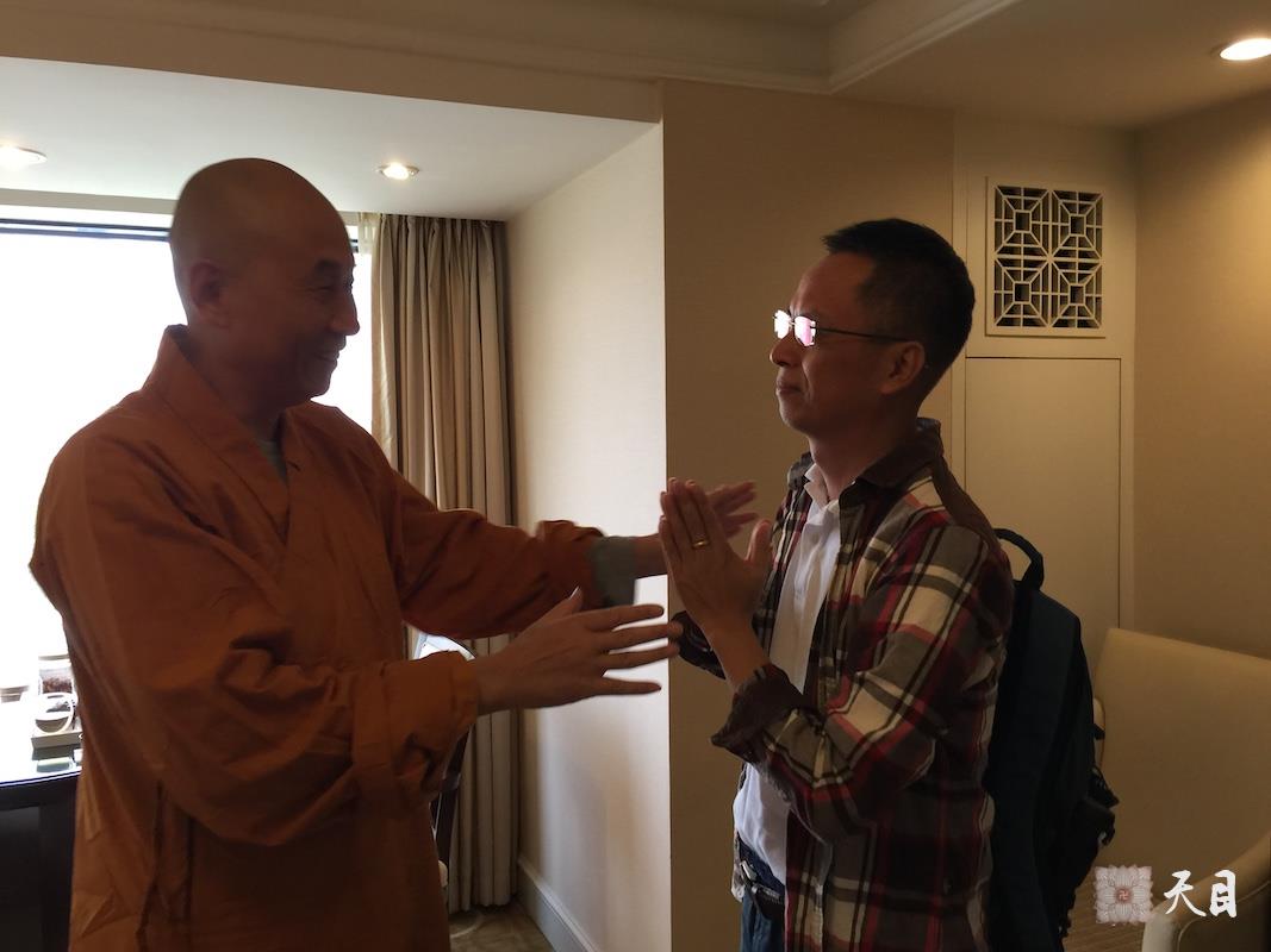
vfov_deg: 48.2
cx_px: 636
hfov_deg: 61.7
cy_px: 476
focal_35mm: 29
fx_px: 1065
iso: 40
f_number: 2.2
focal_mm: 4.15
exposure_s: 1/17
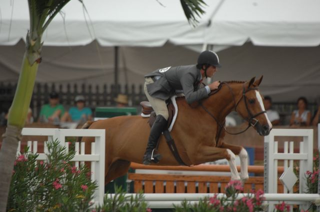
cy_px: 106
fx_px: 6658
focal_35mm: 750
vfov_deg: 1.8
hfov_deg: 2.8
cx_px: 160
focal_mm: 500
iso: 500
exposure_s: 1/500
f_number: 6.3
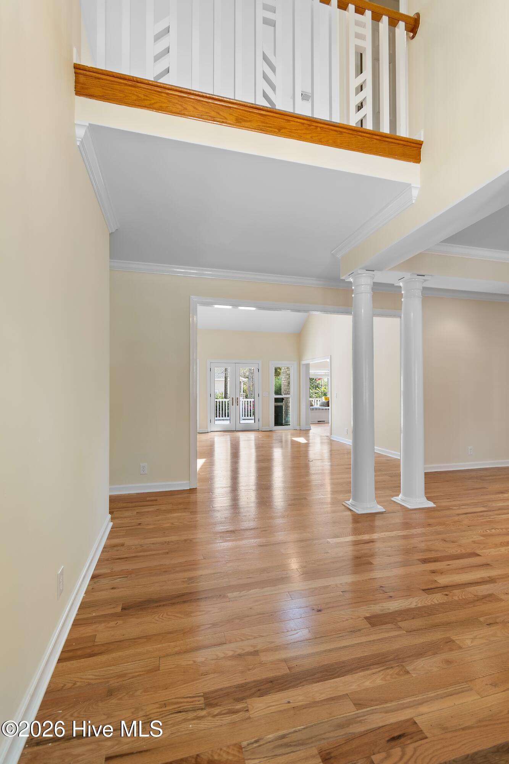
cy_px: 382
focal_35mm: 15
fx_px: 318
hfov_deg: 77.3
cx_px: 254
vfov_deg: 100.4
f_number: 4.5
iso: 100
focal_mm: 10
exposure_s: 1/5
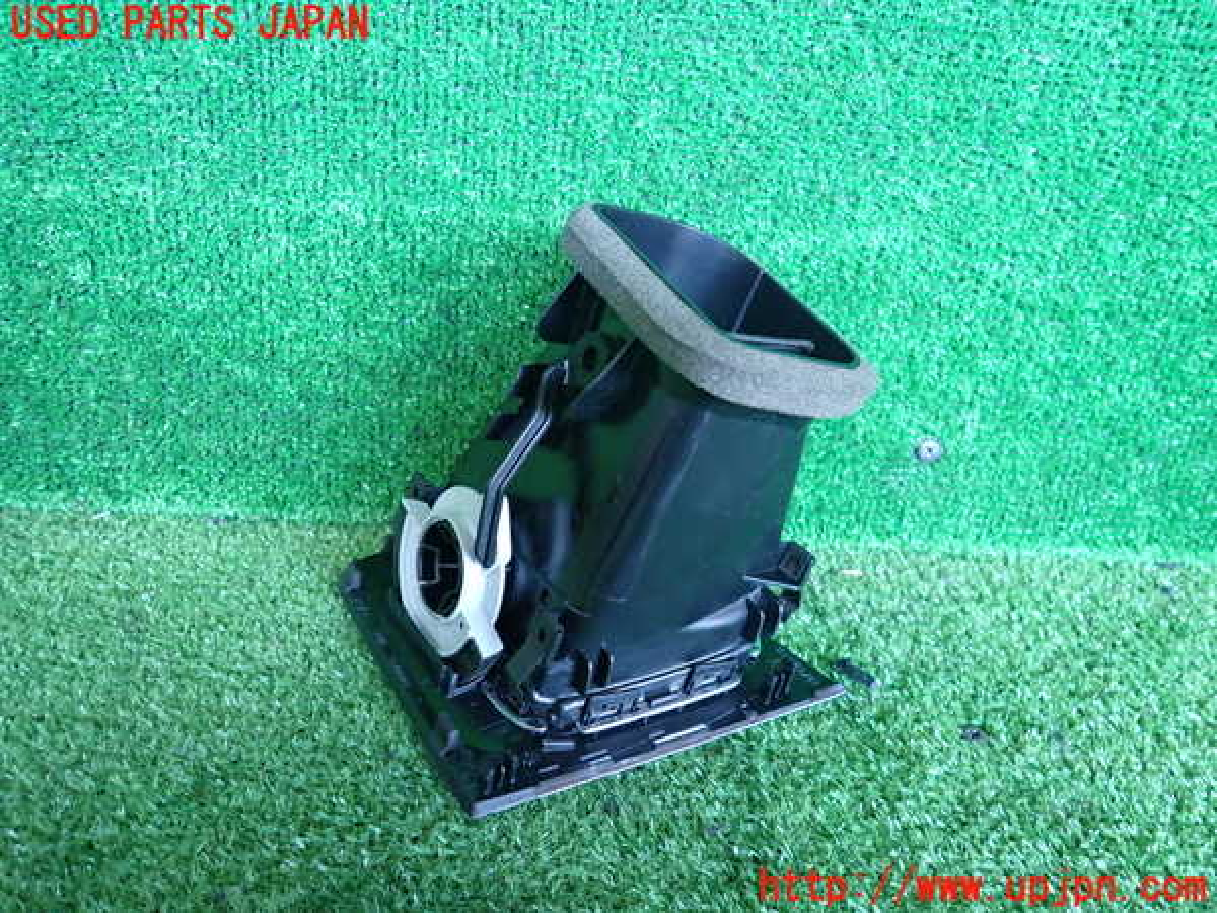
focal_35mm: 25
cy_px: 456
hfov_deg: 69.4
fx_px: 879
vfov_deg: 54.9
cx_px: 608
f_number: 2
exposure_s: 1/30
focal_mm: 4.5
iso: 400
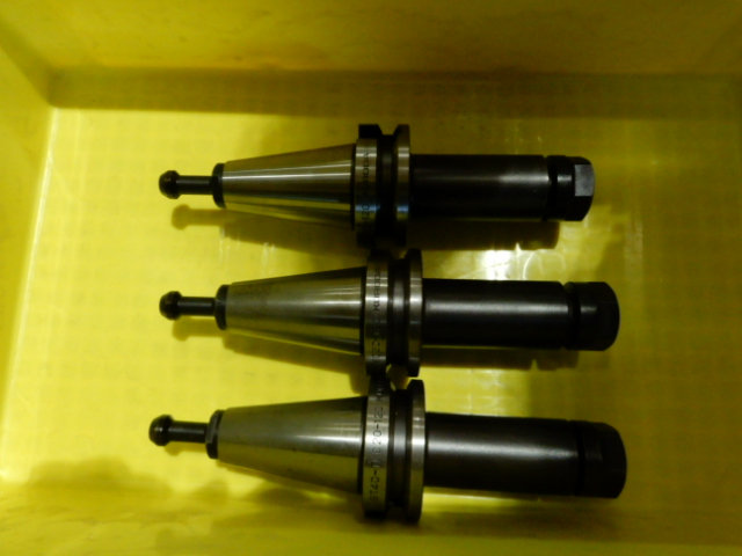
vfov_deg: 56.8
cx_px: 371
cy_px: 278
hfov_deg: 71.6
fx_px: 514
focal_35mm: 24
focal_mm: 4.3
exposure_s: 1/6
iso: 800
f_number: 7.1
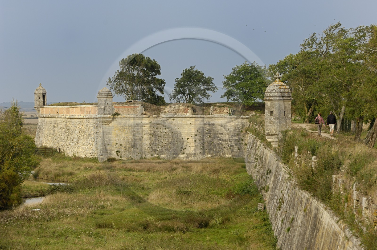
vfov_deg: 7.6
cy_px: 125
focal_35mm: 180
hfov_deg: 11.4
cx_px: 188
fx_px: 1882
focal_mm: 120
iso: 100
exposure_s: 1/160
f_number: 6
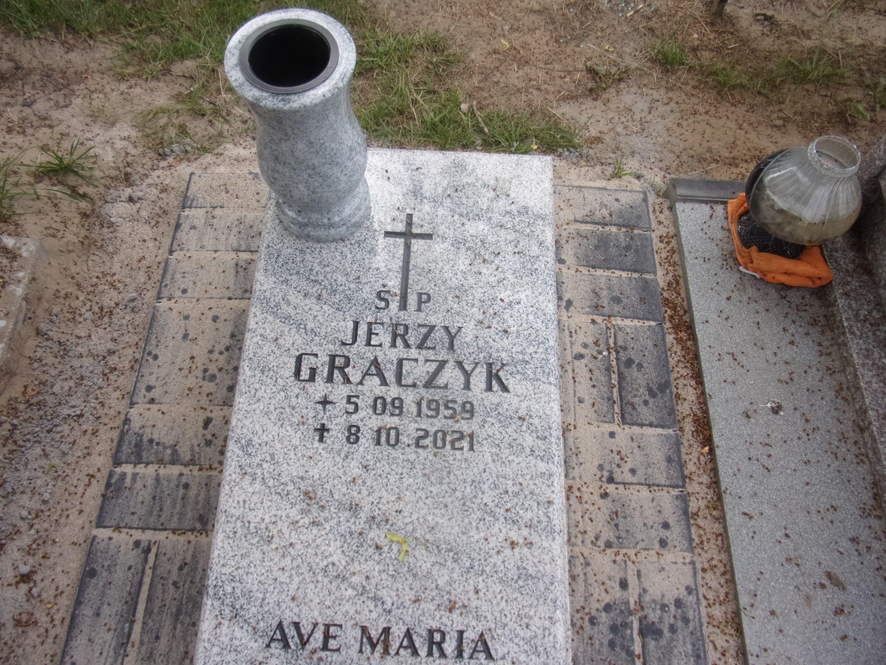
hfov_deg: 71.6
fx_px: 614
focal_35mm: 24
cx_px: 443
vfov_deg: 56.8
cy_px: 332
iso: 80
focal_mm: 4.3
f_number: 3.3
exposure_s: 1/400
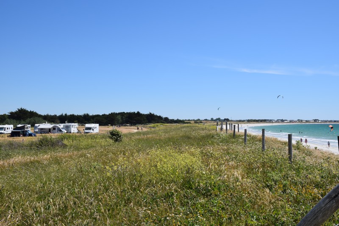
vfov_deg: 34.2
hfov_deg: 49.6
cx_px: 170
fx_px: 367
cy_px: 113
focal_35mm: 39
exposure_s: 1/500
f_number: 11
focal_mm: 26
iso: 200
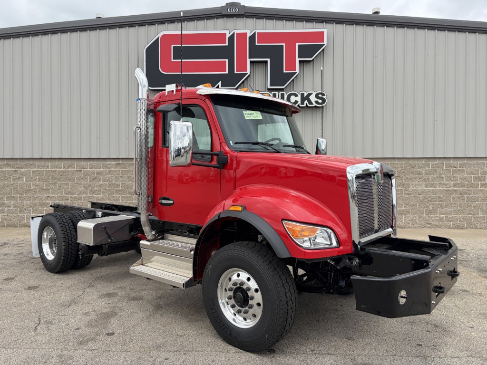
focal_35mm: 26
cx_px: 244
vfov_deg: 53.1
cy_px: 182
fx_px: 366
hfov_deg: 67.3
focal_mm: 5.96
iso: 50
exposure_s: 1/1667
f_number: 1.6
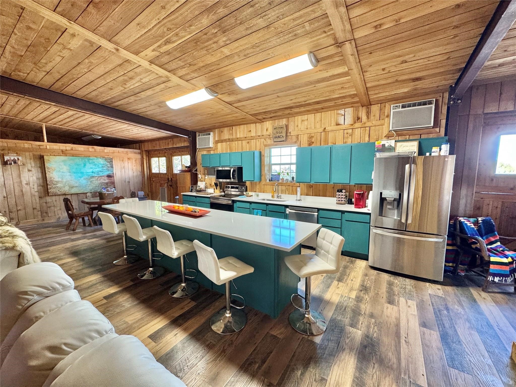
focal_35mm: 14
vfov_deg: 85.7
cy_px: 194
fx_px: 209
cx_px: 258
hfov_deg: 102.1
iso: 200
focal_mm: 2.22
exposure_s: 1/60
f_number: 2.2
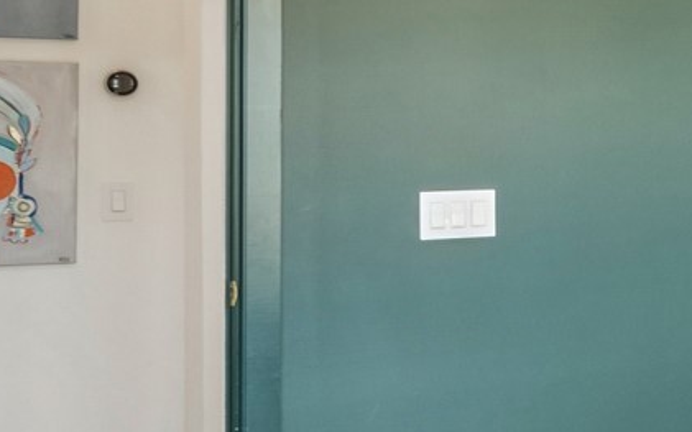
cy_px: 155
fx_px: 1301
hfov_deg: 20.1
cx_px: 1285
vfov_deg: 18.8
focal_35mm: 69
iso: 640
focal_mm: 14
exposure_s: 1/10
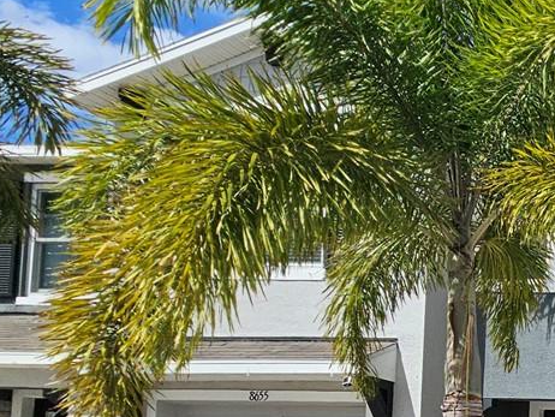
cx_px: 884
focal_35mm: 45
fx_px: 722
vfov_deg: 29.1
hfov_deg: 26.3
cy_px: 459
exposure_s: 1/4769
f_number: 2.2
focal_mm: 2.2
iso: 50
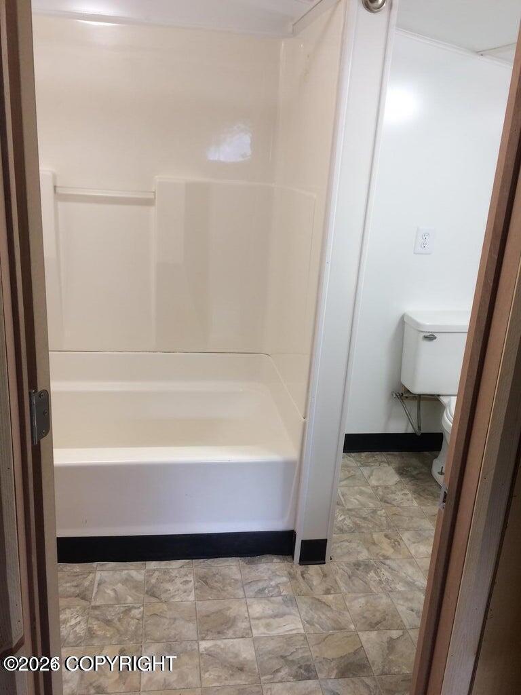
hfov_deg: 48.2
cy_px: 348
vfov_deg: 61.7
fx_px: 582
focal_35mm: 29
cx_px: 260
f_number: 2.2
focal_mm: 4.15
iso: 50
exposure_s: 1/30
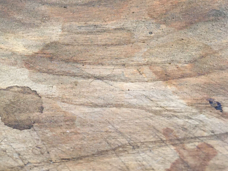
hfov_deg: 28.9
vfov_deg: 23.4
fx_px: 408
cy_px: 46
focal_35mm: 62
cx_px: -7
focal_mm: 4.15
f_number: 2.2
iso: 200
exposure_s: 1/33
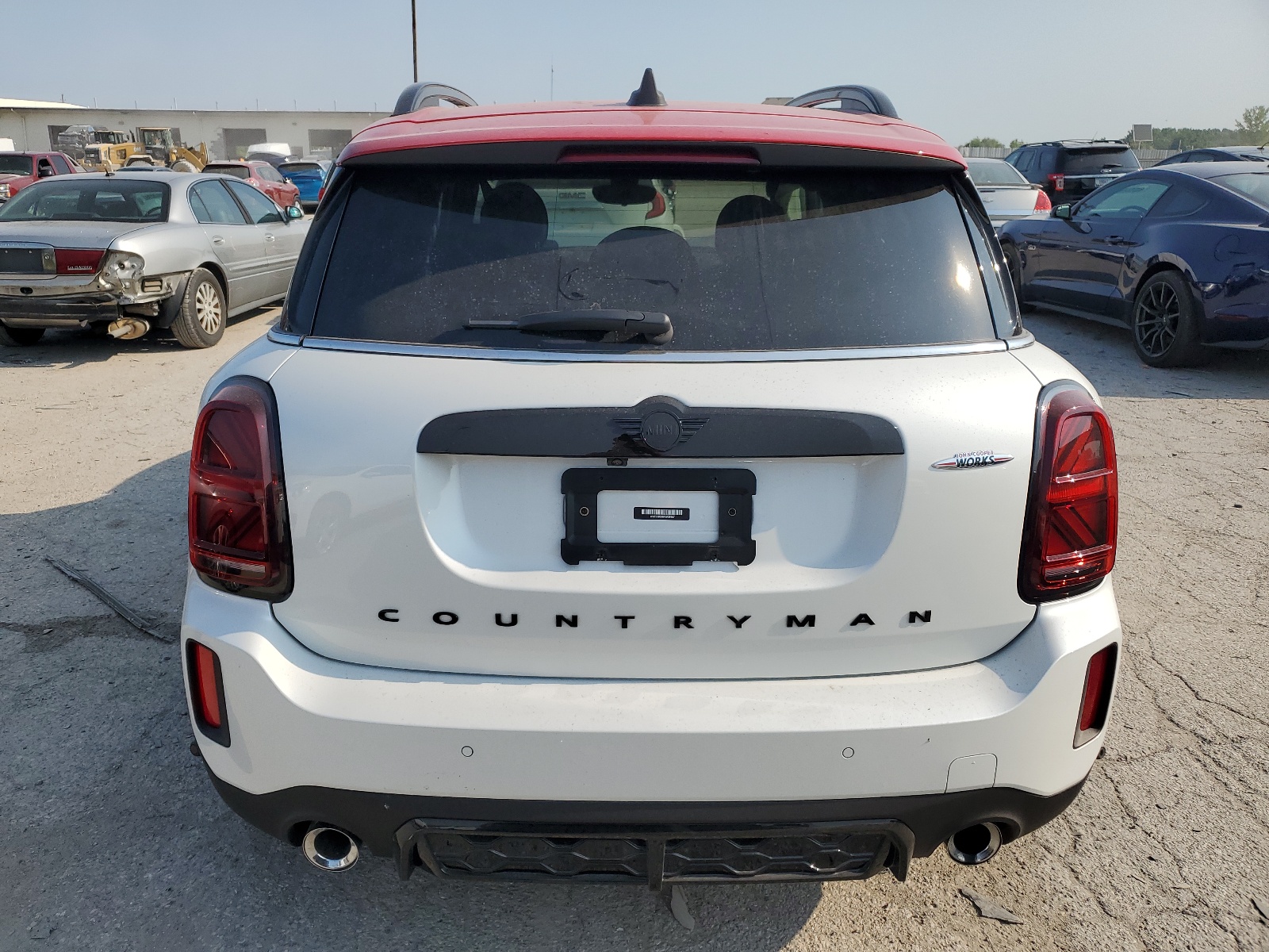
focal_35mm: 26
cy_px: 476
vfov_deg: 53.1
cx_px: 634
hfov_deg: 67.3
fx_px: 953
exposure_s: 1/5000
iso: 50
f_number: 1.5
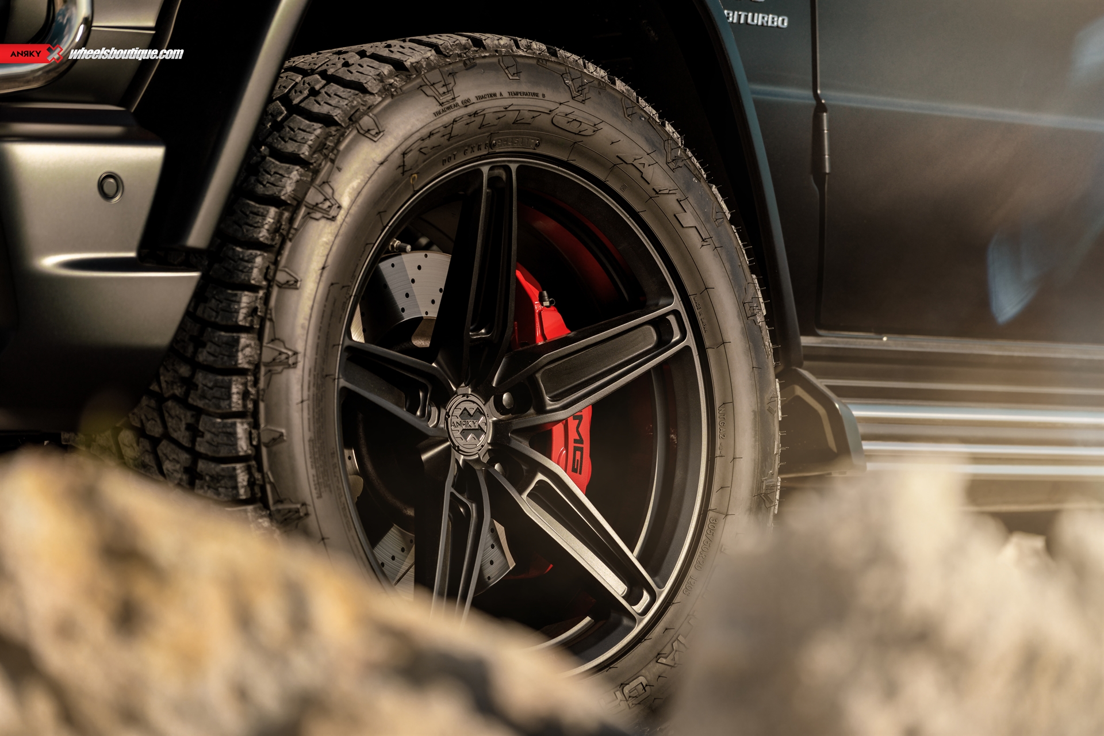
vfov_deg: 7.7
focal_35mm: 178
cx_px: 552
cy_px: 368
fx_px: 5458
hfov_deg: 11.5
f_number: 4
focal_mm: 178
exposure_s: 1/640
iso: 100
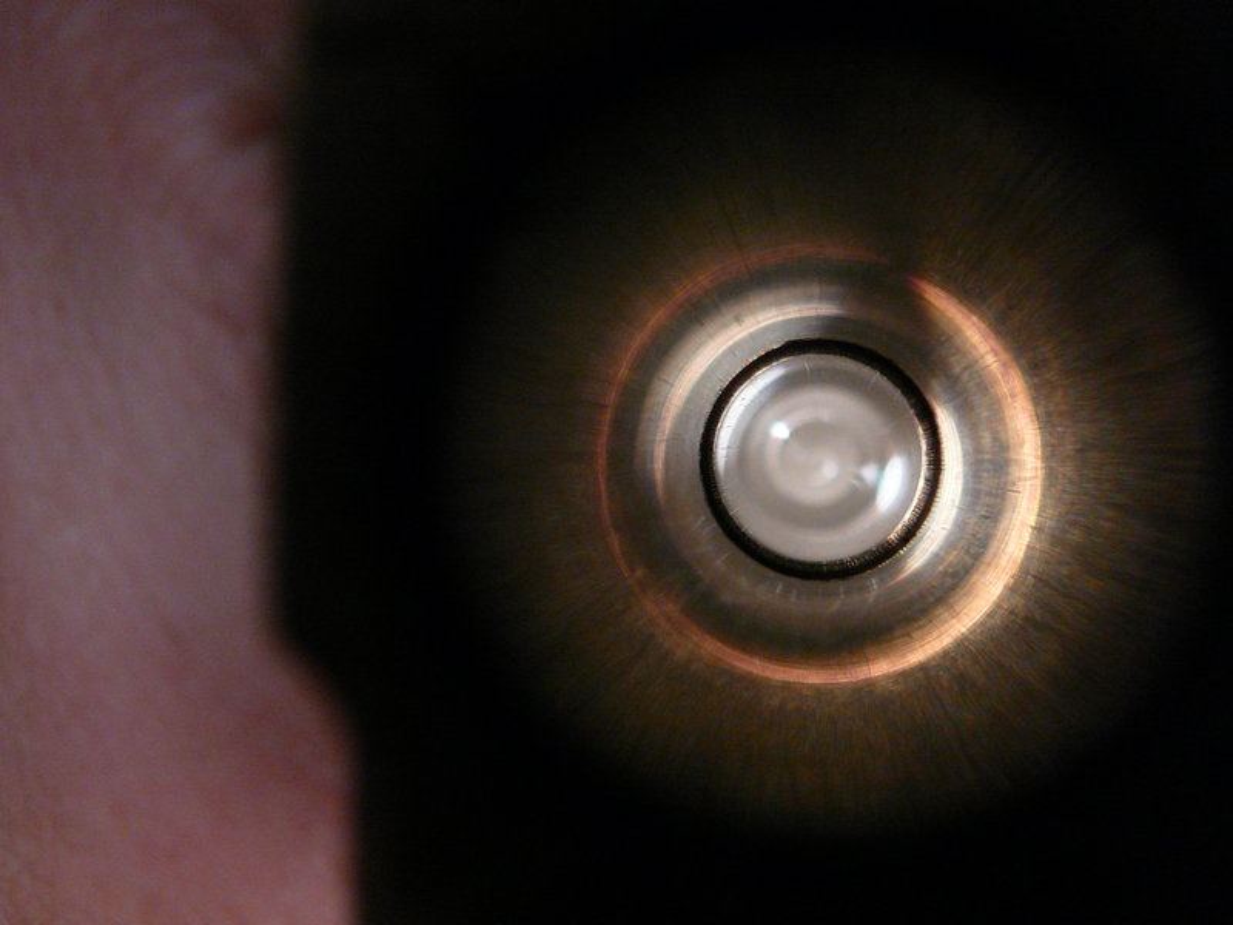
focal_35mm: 35
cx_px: 616
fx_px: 1247
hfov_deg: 52.6
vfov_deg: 40.7
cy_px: 462
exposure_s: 1/8
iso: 200
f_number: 2.8
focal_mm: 5.2
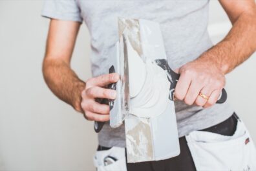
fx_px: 356
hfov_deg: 39.6
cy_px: 86
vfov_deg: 27.0
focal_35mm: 50
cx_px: 128
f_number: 4
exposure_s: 1/250
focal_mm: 50
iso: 100
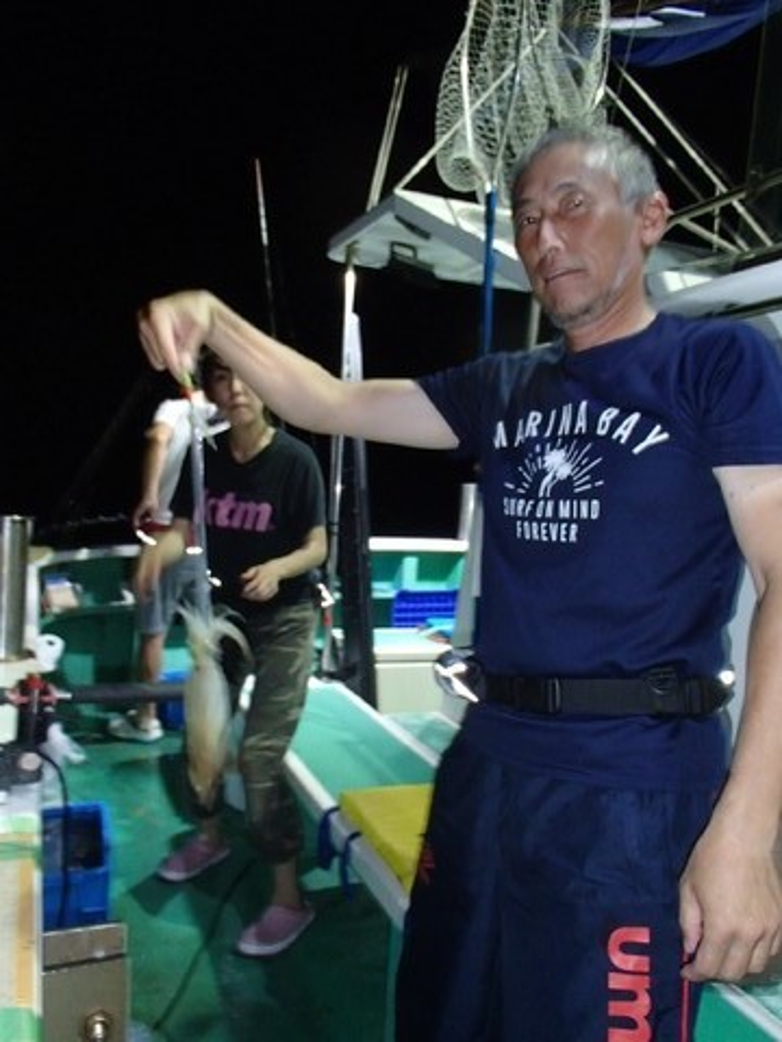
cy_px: 521
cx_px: 391
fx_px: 843
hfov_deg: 49.7
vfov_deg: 63.4
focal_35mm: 28
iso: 400
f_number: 3.9
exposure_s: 1/30
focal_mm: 5
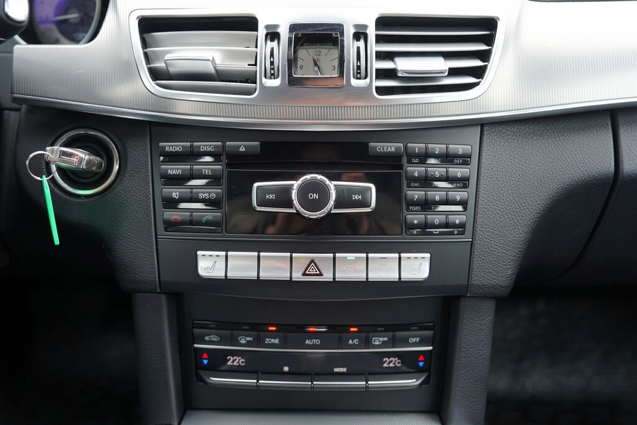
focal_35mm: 30
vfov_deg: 43.6
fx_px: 531
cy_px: 212
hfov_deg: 61.9
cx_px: 318
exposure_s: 1/40
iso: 100
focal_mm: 30
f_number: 3.2
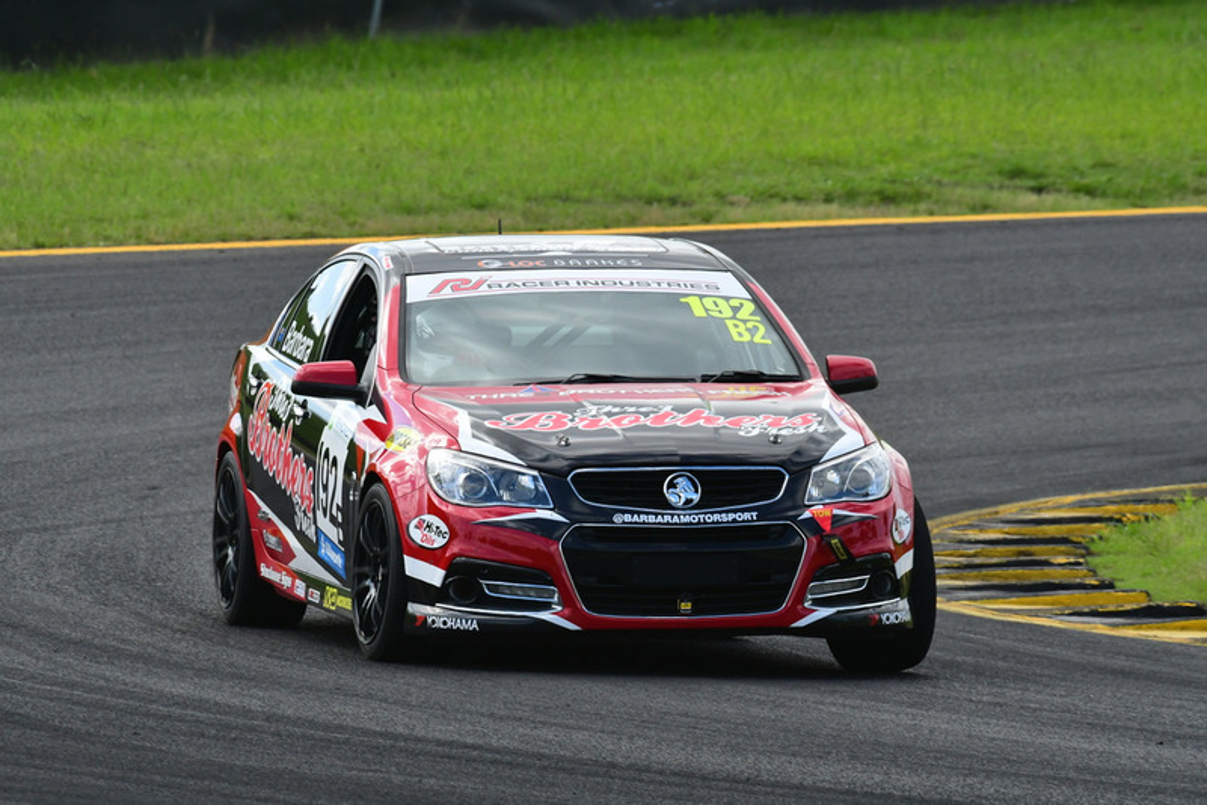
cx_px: 604
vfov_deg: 1.8
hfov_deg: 2.7
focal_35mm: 750
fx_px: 25154
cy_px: 402
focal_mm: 500
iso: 1000
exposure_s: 1/640
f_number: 11
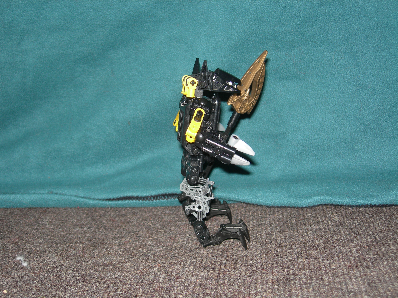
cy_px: 149
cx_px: 199
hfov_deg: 37.5
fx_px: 586
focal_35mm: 51
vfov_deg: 28.6
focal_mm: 10.6
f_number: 3.2
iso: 50
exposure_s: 1/60.1
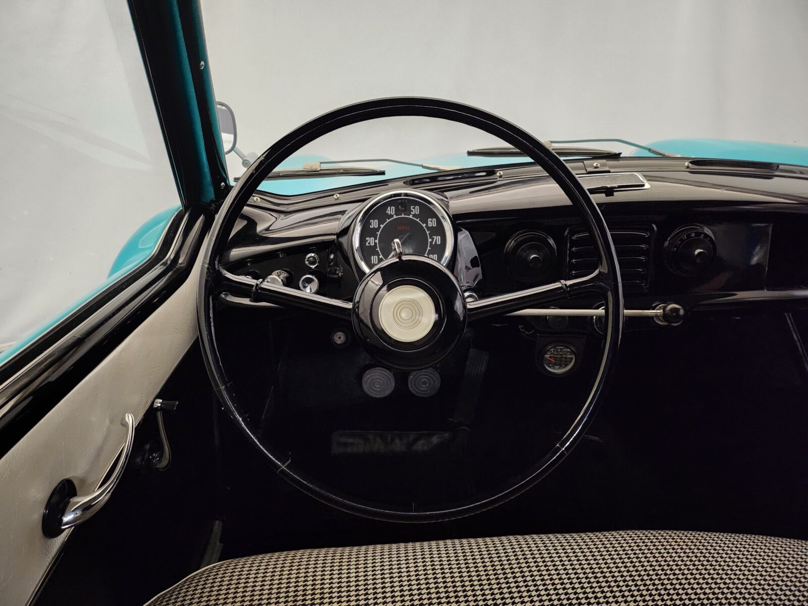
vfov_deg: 56.8
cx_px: 404
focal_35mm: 24
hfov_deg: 71.6
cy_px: 303
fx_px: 560
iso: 1250
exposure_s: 1/20
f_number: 1.8
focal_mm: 5
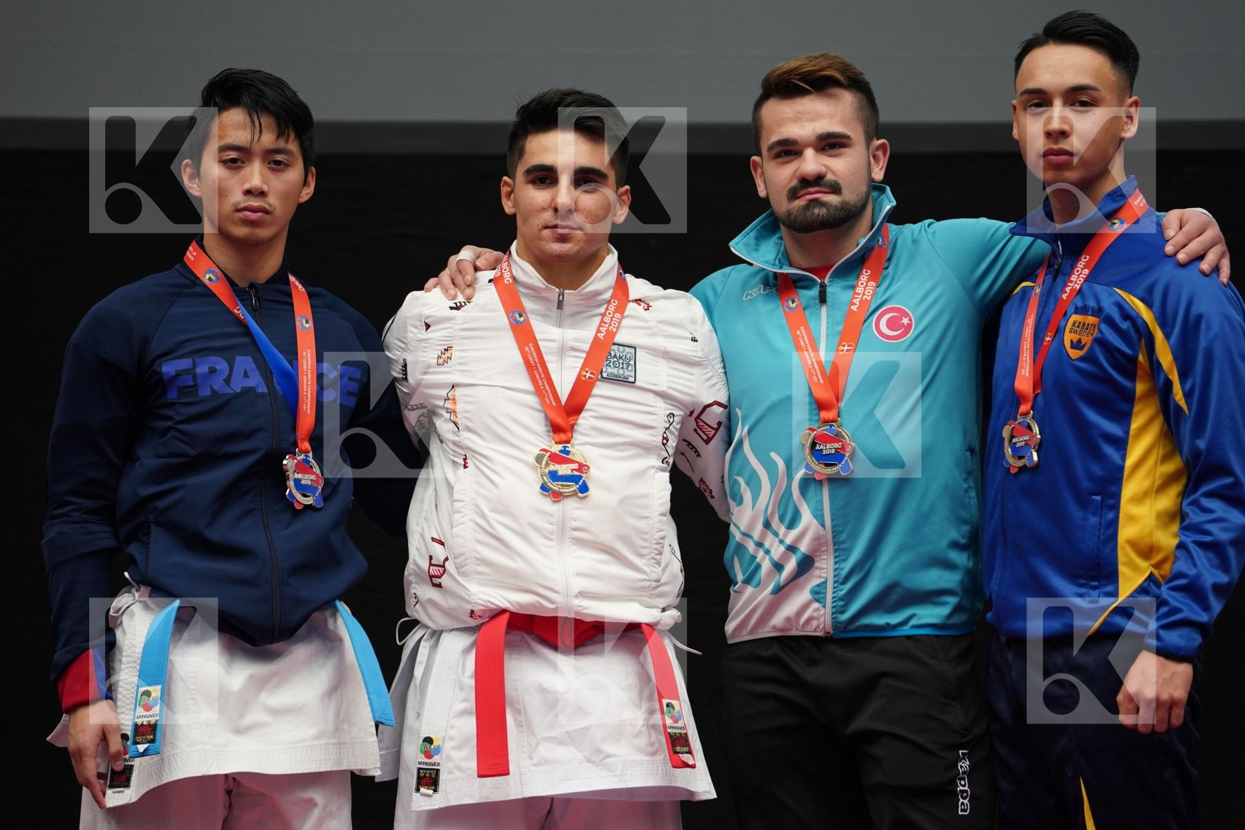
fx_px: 6467
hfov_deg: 11.0
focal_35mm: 187
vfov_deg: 7.3
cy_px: 415
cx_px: 622
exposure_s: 1/320
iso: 1000
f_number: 2.8
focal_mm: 187
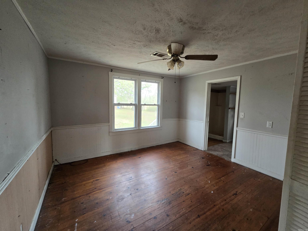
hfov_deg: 106.2
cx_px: 154
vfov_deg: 89.9
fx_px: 116
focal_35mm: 13
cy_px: 116
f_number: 2.2
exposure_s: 1/60
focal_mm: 2.2
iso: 320
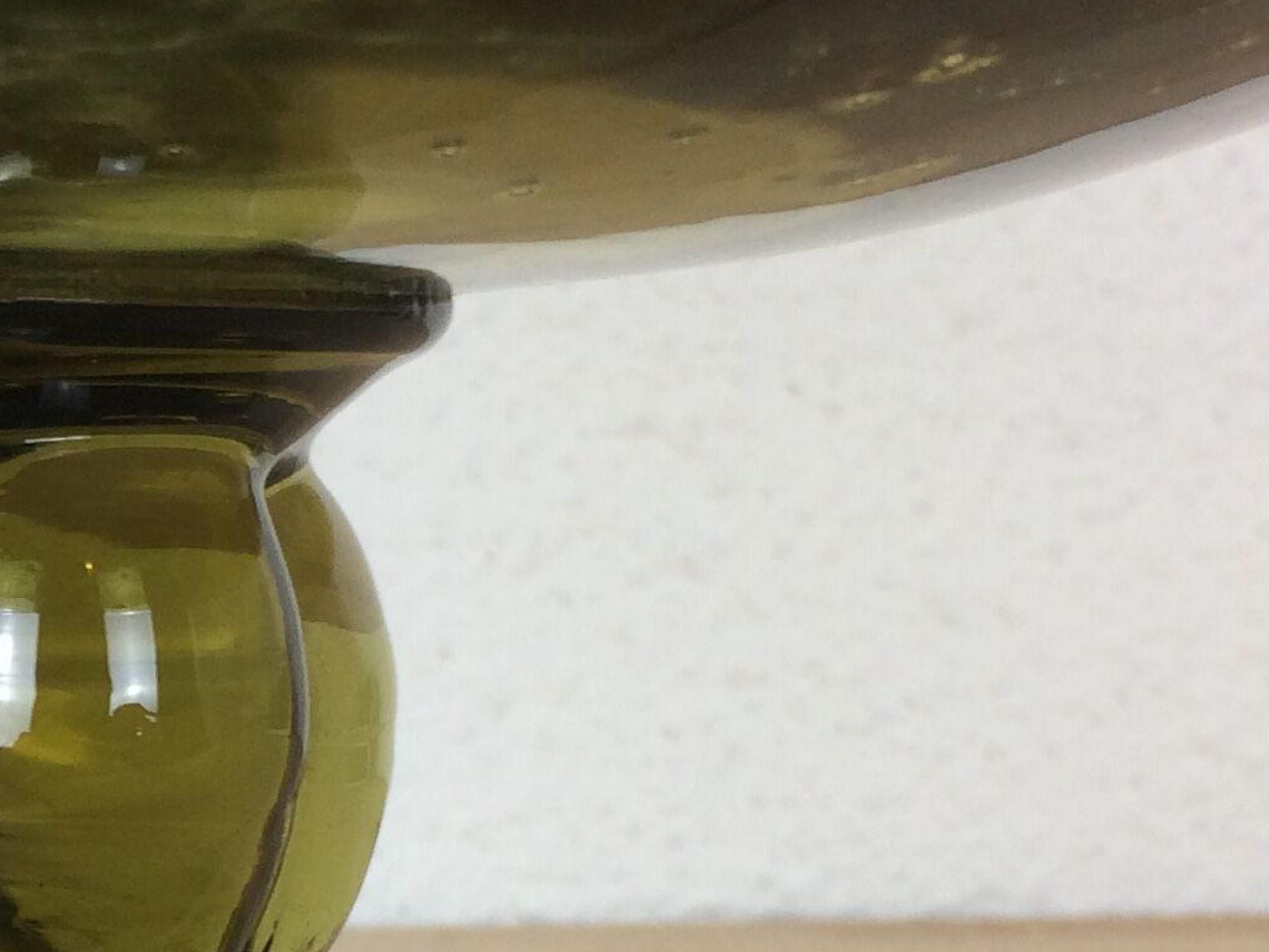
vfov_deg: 15.7
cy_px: 1007
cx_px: -16
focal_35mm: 92
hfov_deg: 20.6
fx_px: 3373
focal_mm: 4.15
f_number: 2.2
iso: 40
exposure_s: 1/50
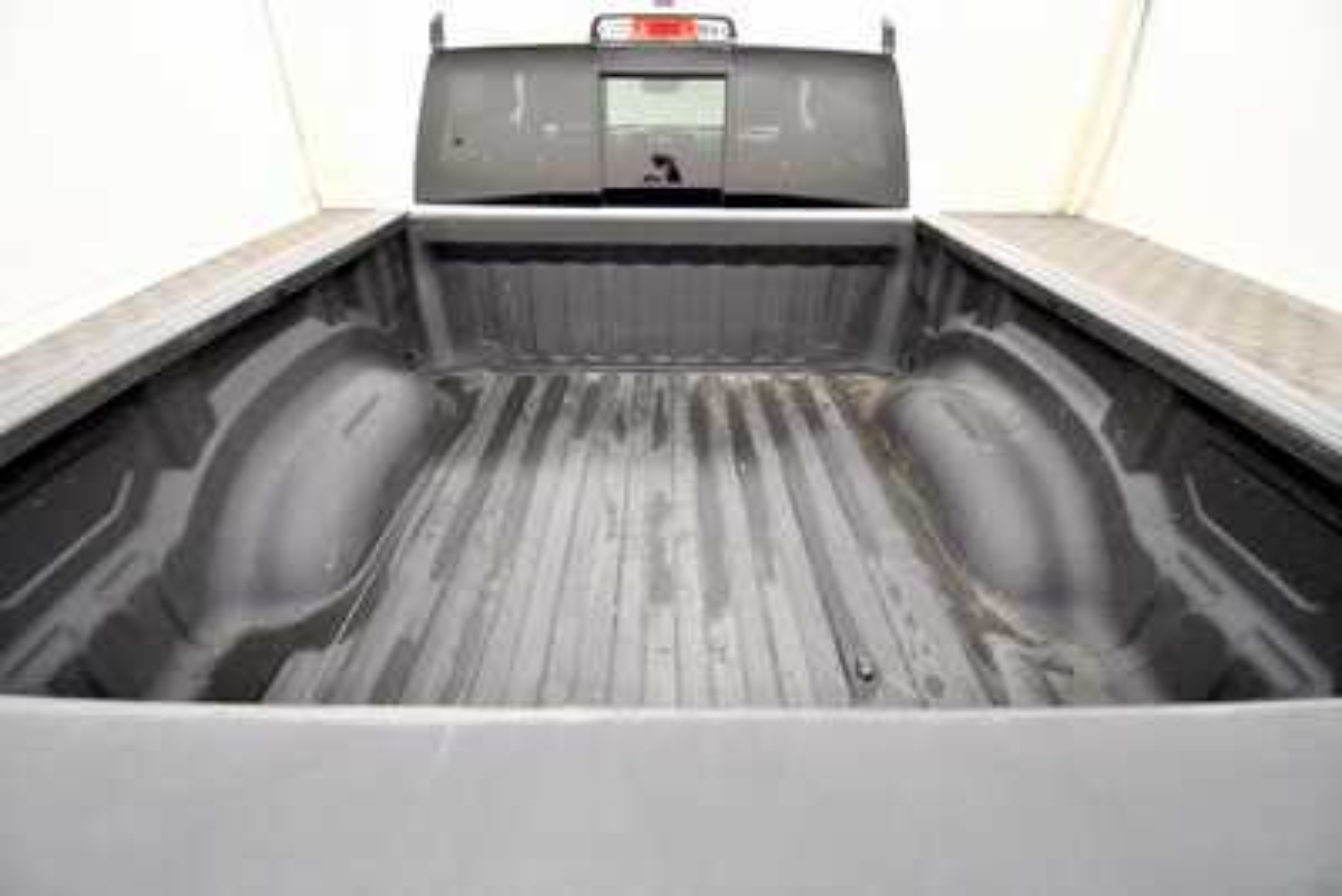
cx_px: 671
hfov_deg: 100.4
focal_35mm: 15
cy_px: 448
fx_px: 559
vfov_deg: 77.4
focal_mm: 10
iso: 1400
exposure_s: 1/125
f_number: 4.5
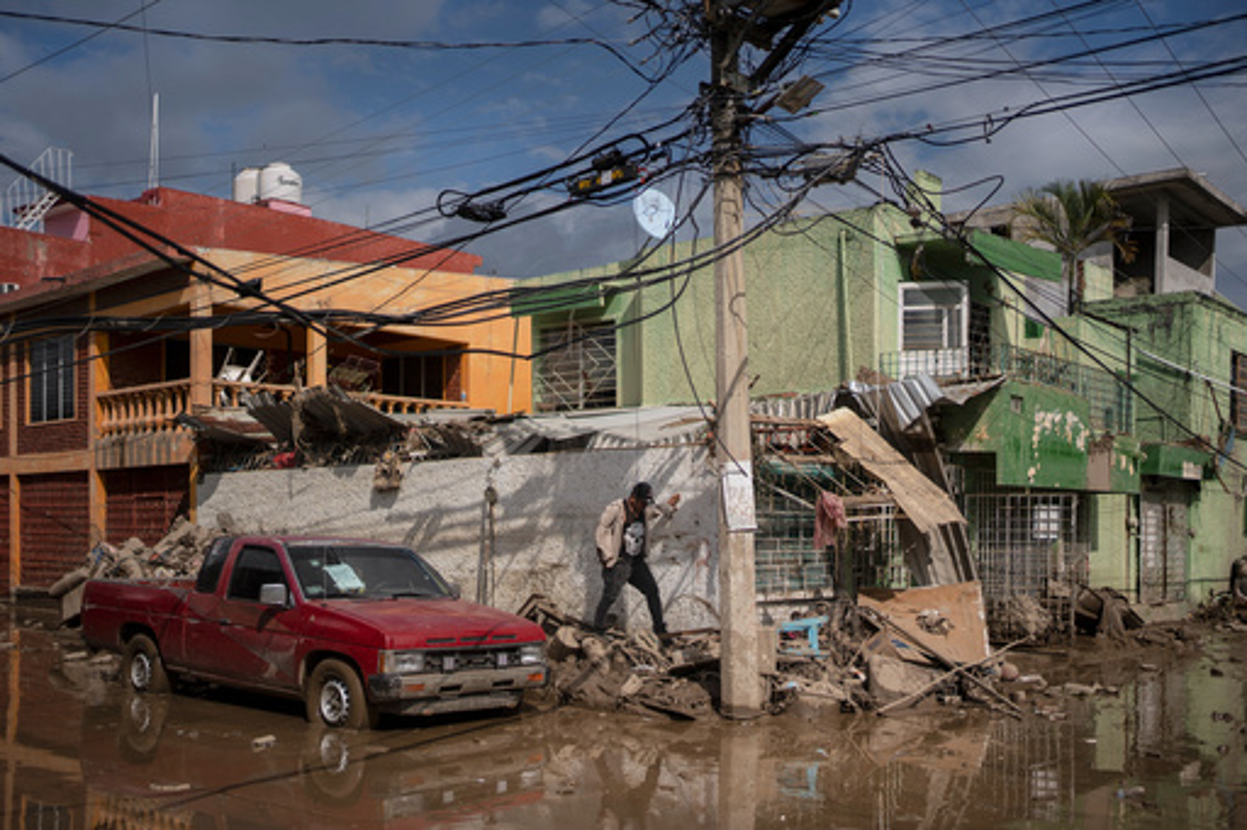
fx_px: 1212
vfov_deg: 37.8
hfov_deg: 54.4
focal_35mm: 35
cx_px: 624
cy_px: 415
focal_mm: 35
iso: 50
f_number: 1.8
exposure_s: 1/5000
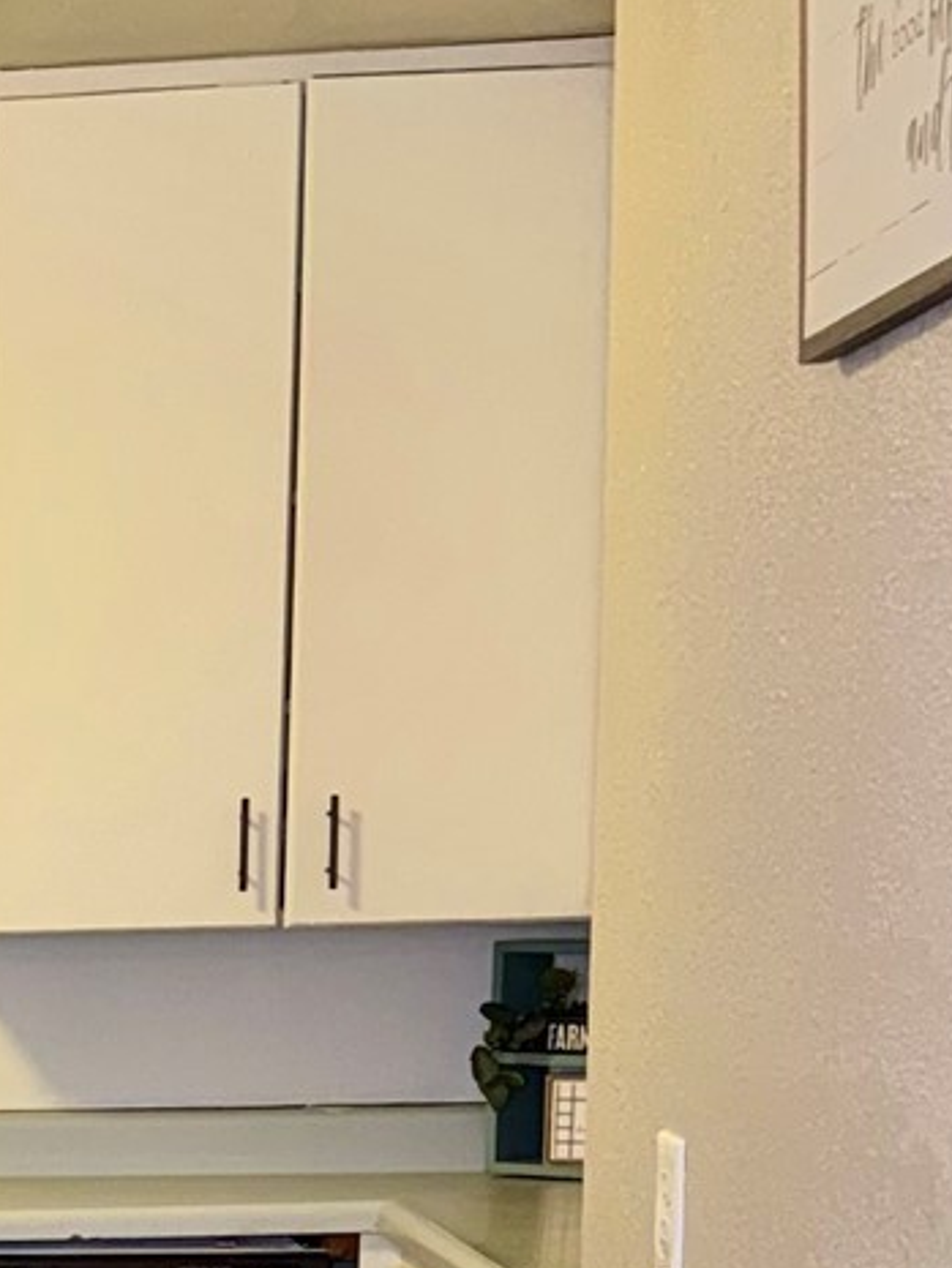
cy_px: 1303
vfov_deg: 19.2
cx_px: -843
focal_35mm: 99
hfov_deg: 13.2
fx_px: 3629
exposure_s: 1/15
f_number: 1.78
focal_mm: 6.76
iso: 100
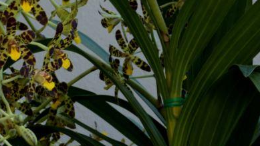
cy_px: -34
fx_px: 1483
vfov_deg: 5.6
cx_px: 100
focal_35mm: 215
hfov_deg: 10.0
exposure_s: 1/50
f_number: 22
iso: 1000
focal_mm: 78
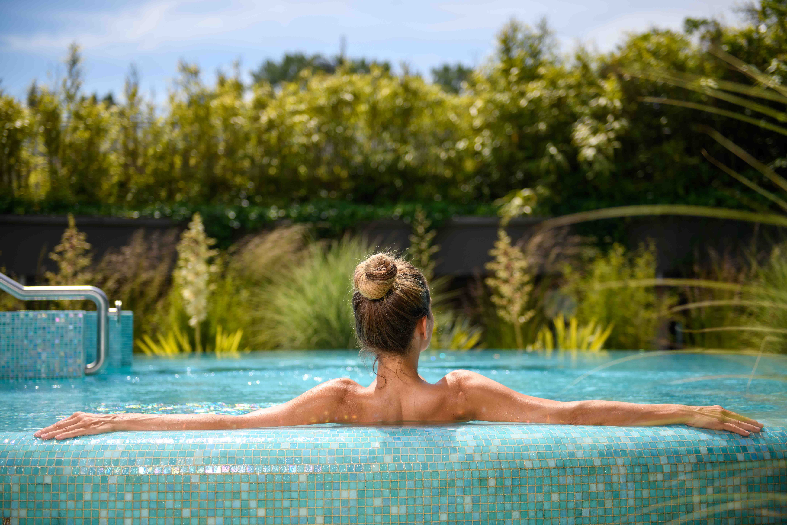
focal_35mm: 56
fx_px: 1224
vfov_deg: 24.2
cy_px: 262
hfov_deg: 35.6
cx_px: 394
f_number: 2.8
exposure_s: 1/2000
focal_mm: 56
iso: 100
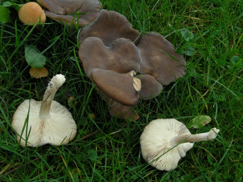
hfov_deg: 33.2
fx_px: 407
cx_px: 122
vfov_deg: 25.2
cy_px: 91
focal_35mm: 58
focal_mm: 9.7
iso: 56
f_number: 3.5
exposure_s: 1/30.2
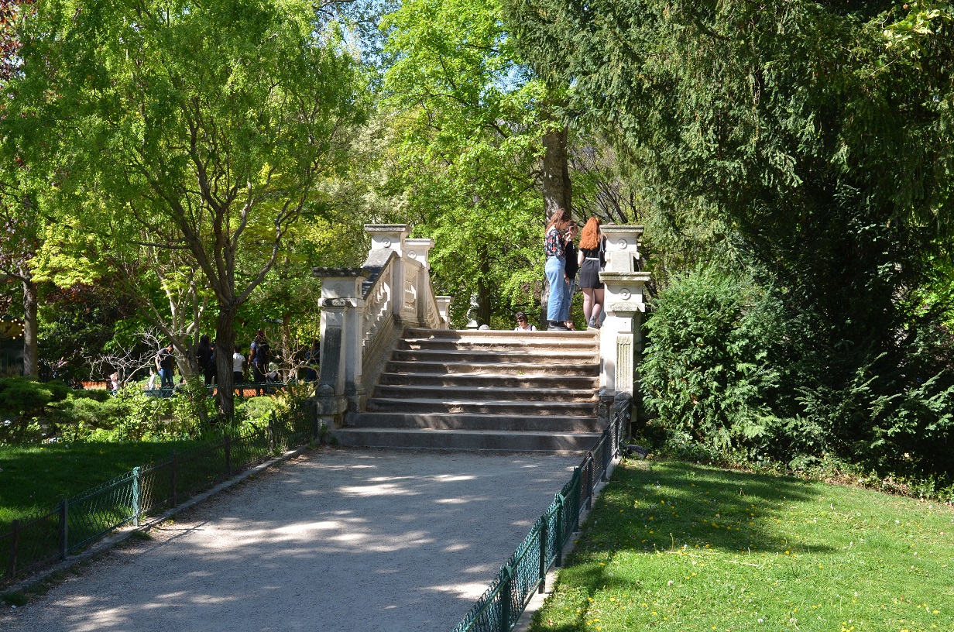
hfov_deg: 37.9
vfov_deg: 25.6
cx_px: 477
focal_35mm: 52
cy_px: 316
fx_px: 1388
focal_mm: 35
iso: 200
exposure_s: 1/200
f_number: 7.1
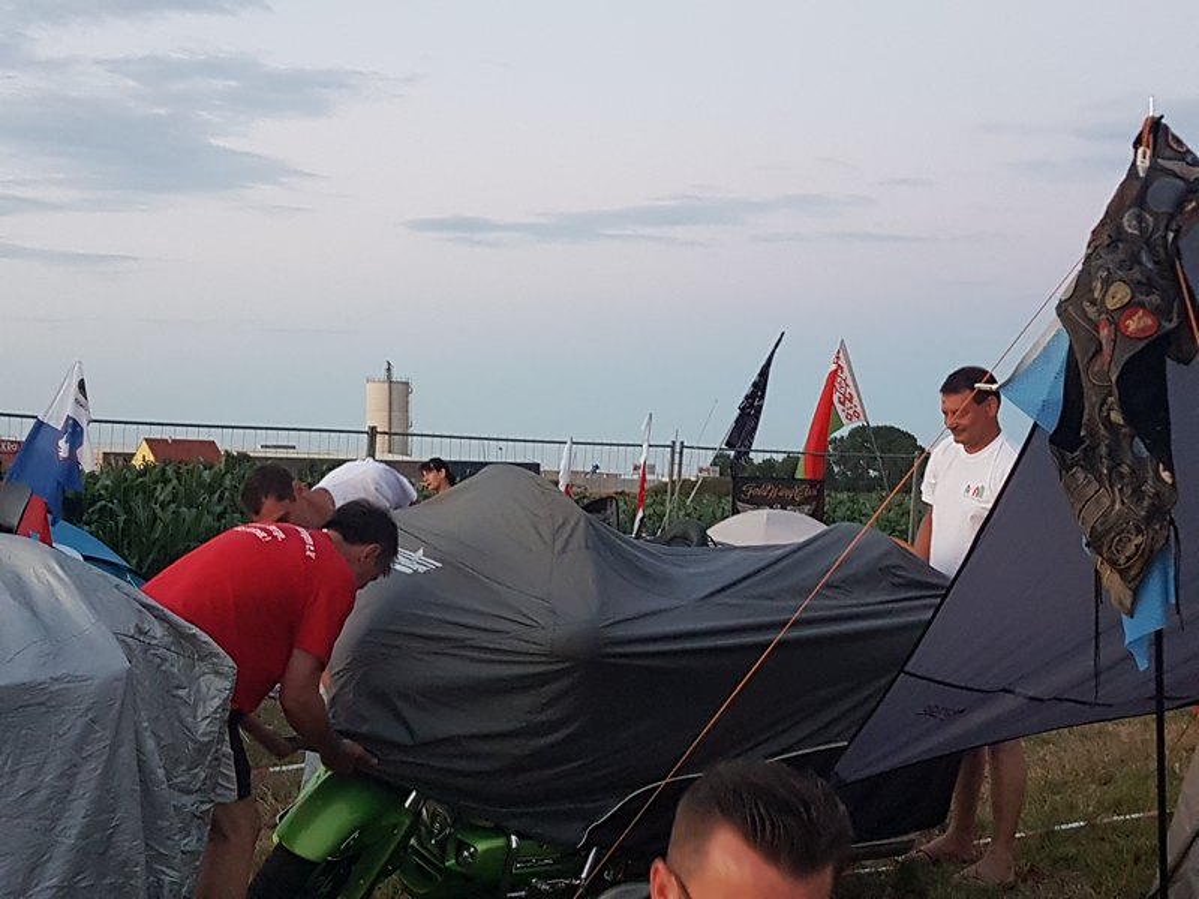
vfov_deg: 53.1
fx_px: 901
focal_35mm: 26
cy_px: 450
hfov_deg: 67.3
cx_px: 600
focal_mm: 4.2
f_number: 1.7
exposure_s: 1/33
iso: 200
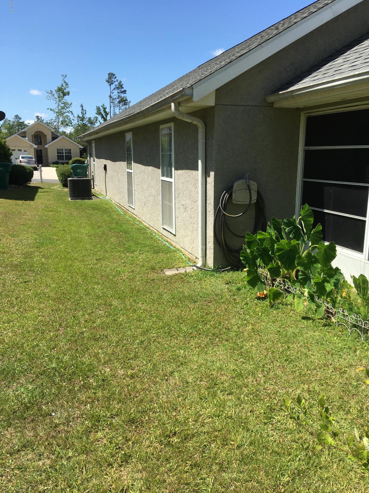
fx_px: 412
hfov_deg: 48.2
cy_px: 246
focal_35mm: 29
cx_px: 184
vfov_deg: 61.7
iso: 25
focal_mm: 4.15
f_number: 2.2
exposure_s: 1/1350
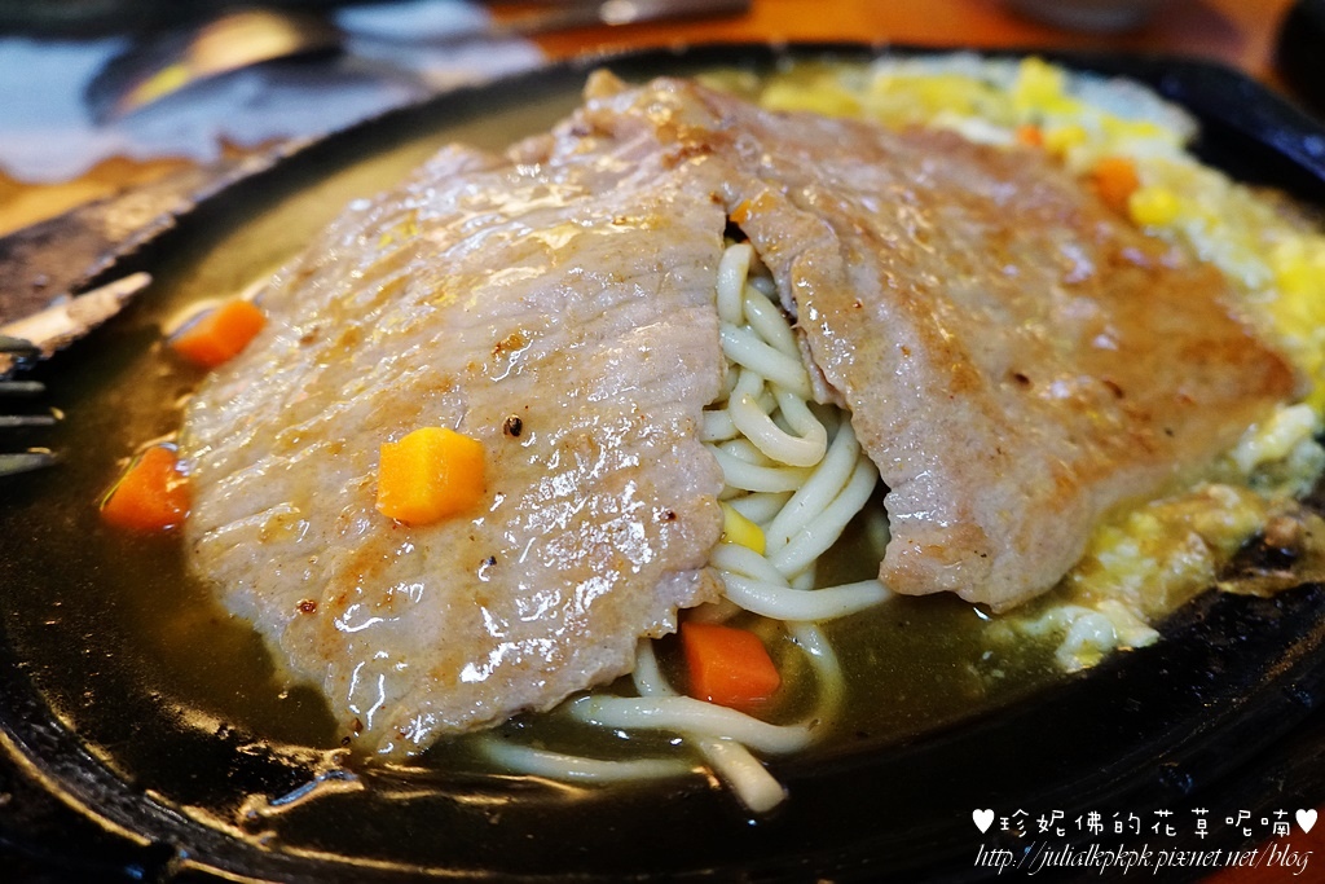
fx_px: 1215
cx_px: 662
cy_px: 442
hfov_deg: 57.2
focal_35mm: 33
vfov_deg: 40.0
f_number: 4
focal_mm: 22
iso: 1600
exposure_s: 1/15
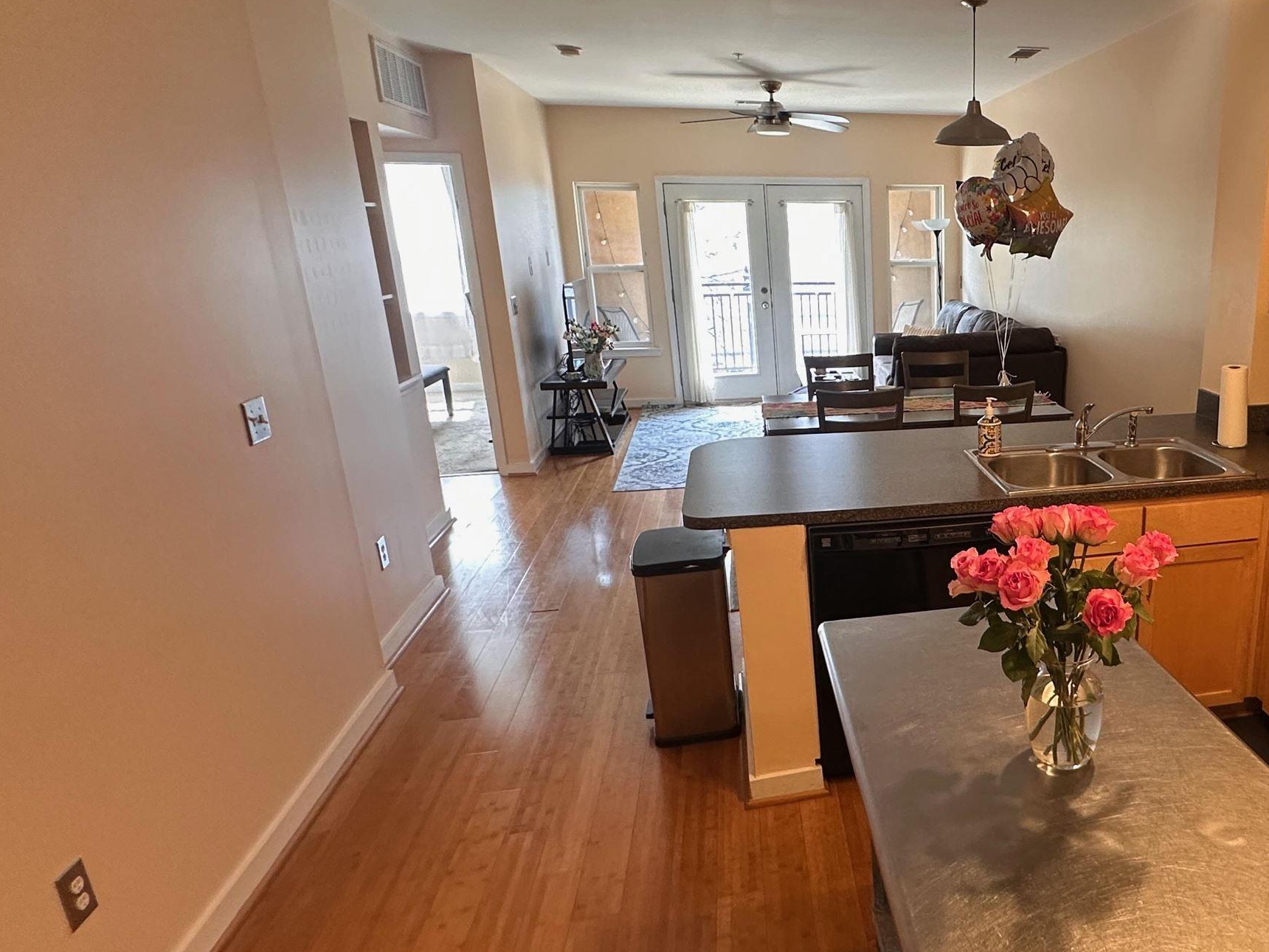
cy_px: 511
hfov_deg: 64.9
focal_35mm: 25
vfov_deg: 54.8
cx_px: 964
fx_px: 916
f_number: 2.2
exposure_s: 1/60
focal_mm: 2.22
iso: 200
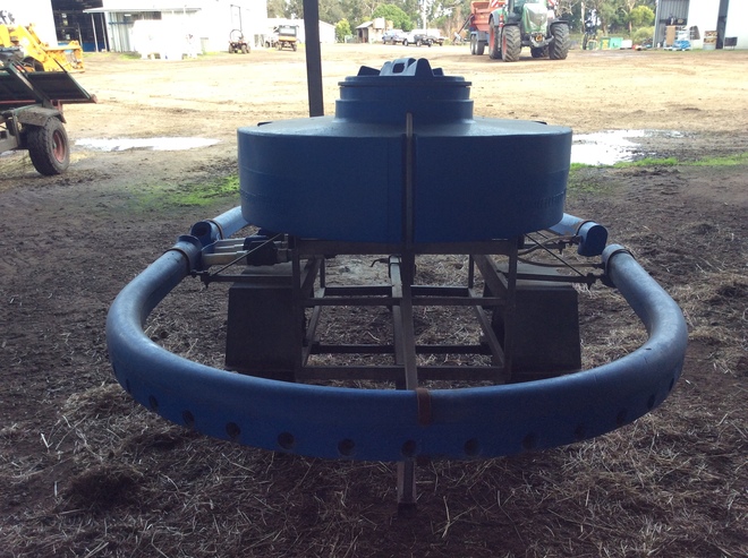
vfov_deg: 44.1
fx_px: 690
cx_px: 374
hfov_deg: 56.9
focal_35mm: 32
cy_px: 279
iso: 32
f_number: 2.4
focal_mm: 3.3
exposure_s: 1/105
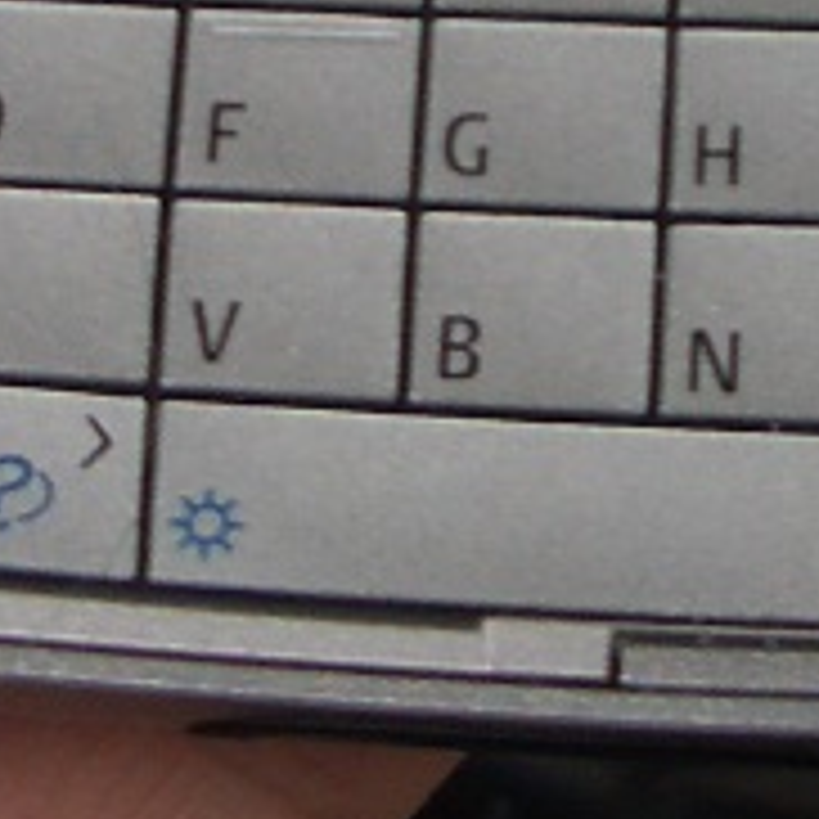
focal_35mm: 174
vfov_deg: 9.6
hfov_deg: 10.0
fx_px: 4658
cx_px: 675
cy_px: -590
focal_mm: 5.8
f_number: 2.6
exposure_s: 1/30
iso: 100
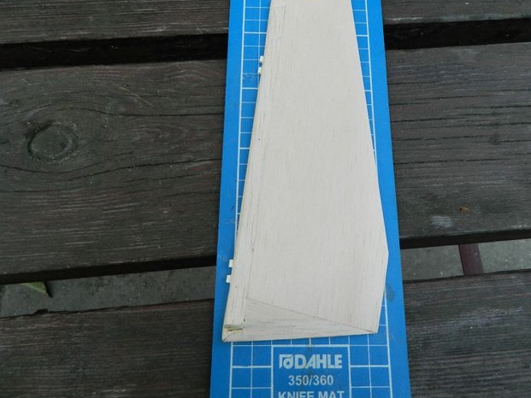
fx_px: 445
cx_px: 294
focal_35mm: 29
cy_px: 194
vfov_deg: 48.2
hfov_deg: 61.5
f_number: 3.1
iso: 80
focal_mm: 4.5
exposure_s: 1/160
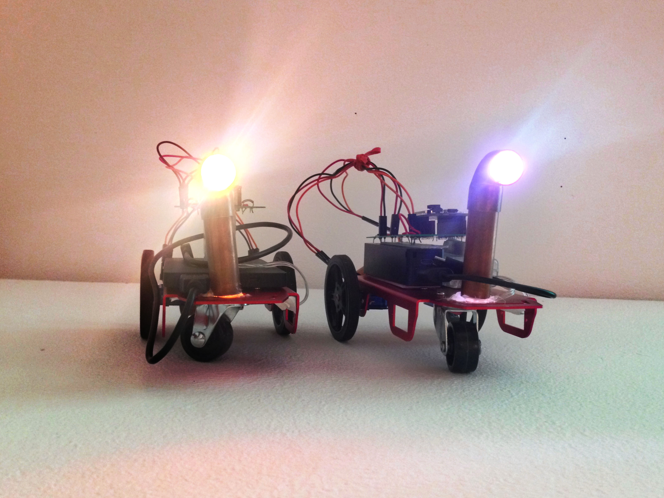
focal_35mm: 34
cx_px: 334
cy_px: 246
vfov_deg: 41.8
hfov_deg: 54.0
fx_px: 652
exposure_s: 1/20
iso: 320
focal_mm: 4.12
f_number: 2.4
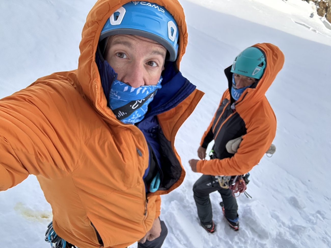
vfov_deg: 58.9
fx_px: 220
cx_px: 166
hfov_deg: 73.9
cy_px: 124
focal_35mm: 23
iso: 32
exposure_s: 1/166
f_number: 1.9
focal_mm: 2.69
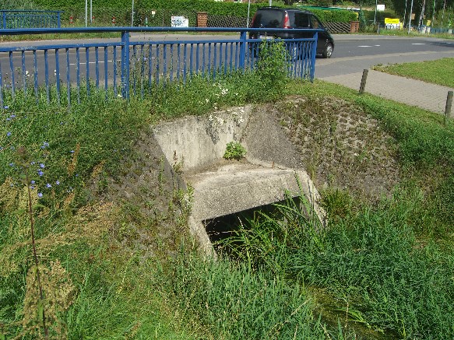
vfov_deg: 37.7
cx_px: 227
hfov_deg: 49.0
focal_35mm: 38
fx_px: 498
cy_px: 170
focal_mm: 7.9
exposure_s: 1/160
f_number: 8
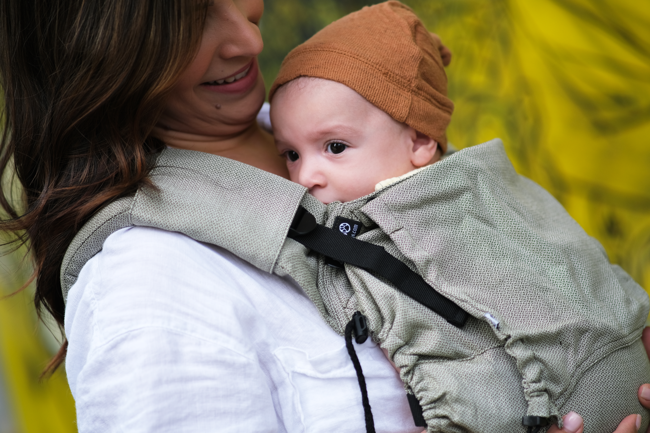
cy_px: 216
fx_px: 2311
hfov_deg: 16.0
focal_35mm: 128
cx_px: 325
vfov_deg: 10.7
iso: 250
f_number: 1.8
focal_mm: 85
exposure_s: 1/2000
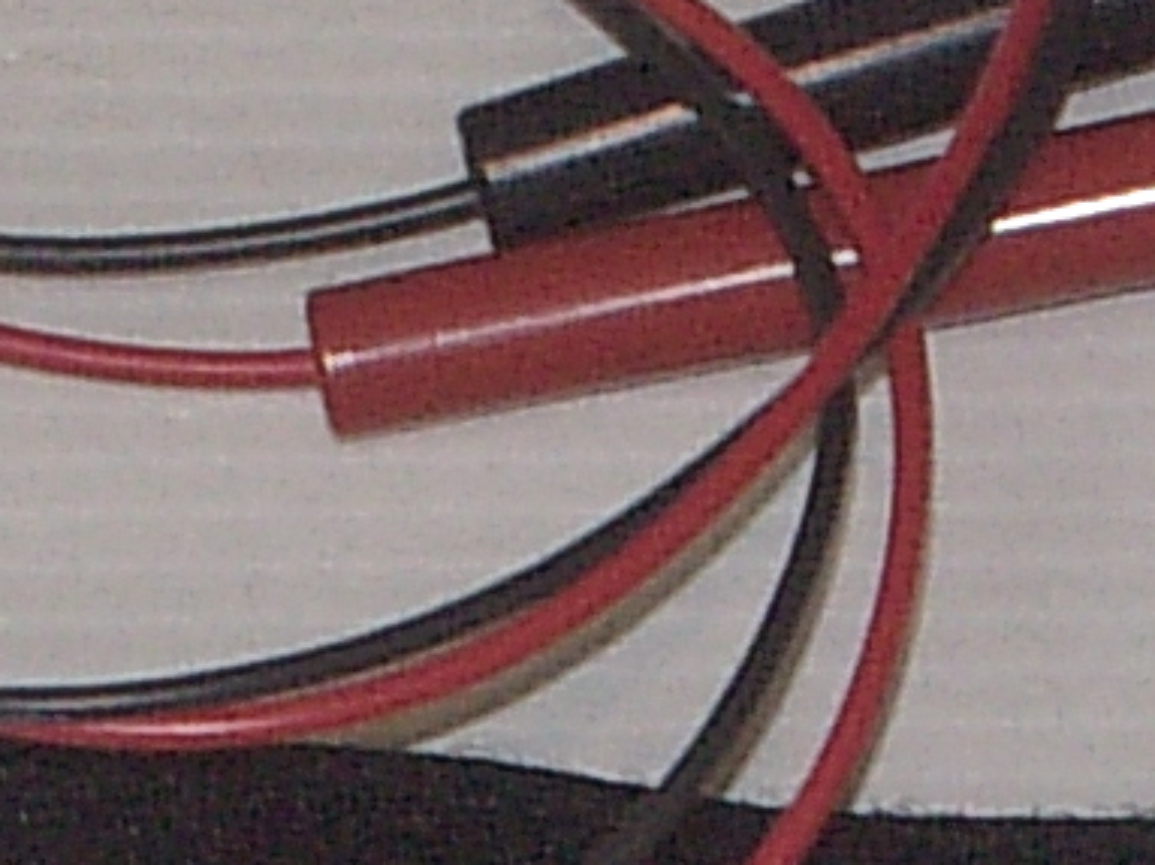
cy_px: 1456
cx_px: 280
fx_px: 18646
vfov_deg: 2.7
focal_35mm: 559
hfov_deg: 3.5
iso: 200
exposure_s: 1/45
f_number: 3.4
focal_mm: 14.5
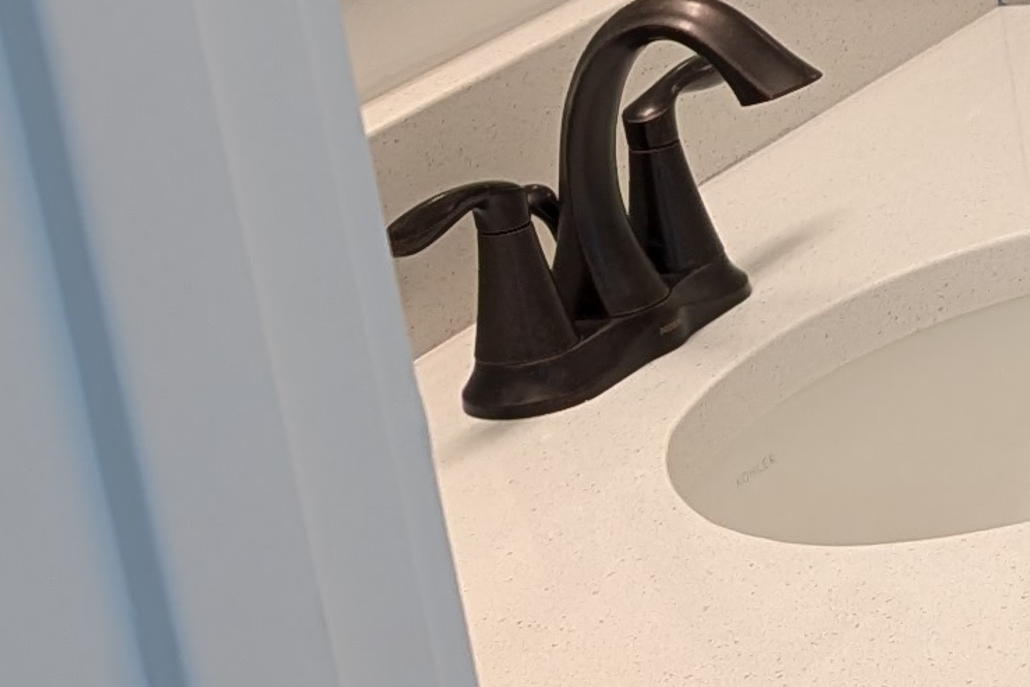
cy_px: -85
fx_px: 3949
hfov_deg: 12.4
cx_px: 2312
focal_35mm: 138
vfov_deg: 9.8
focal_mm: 6.9
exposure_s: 1/60
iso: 47
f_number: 1.68
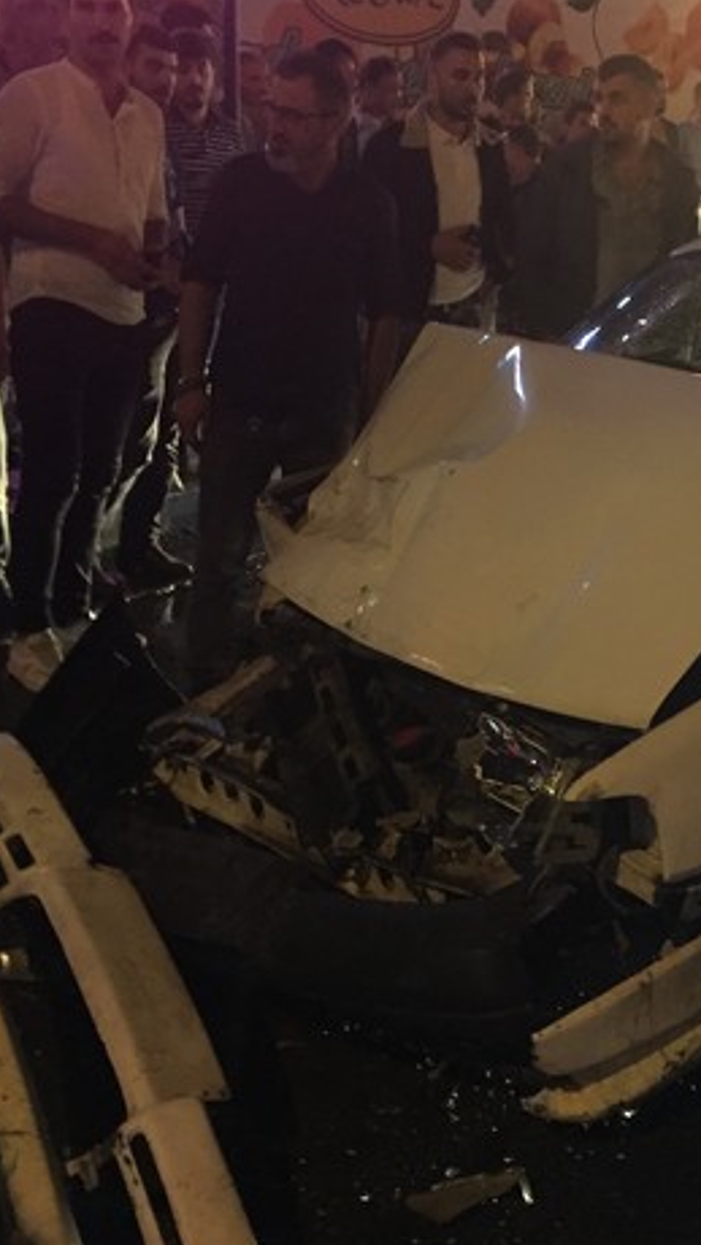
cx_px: 609
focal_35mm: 46
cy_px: 614
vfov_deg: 44.6
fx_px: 1519
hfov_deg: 25.3
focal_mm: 4.15
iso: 640
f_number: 2.2
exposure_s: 1/17
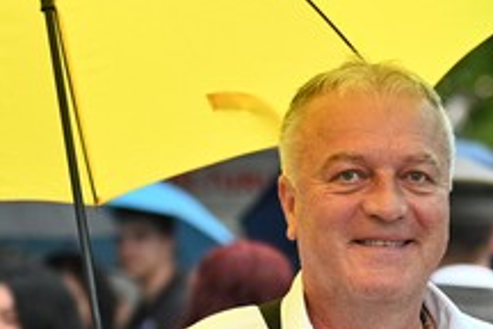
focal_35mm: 289
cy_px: 447
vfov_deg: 4.7
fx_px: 3957
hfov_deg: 7.0
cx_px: 749
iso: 1000
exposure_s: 1/400
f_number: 2.8
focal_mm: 78
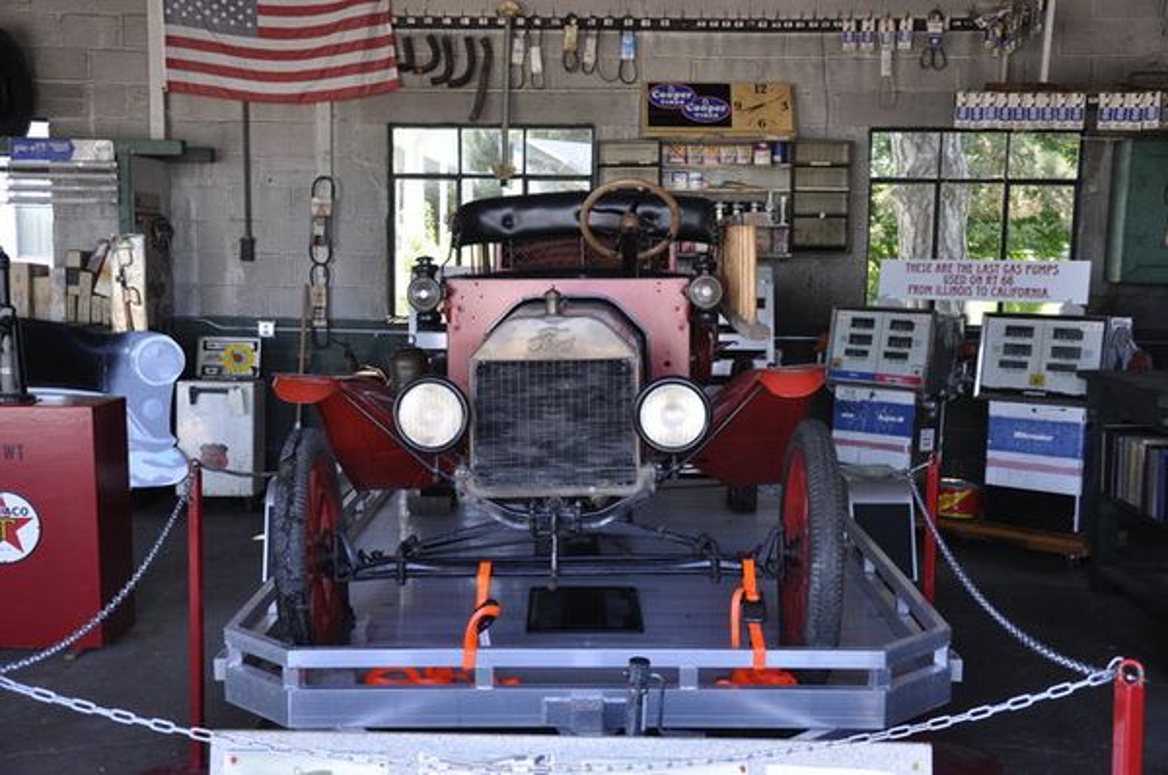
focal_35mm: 45
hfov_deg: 43.7
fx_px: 1458
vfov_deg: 29.8
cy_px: 388
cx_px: 584
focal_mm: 30
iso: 720
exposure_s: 1/60
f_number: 4.2
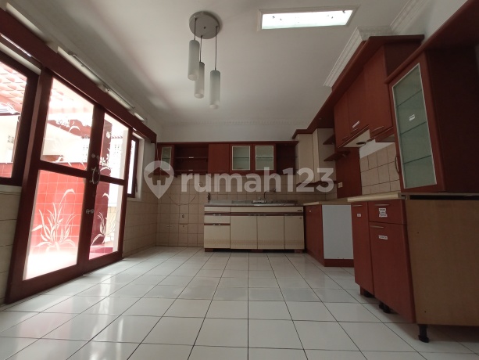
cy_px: 180
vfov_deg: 81.8
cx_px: 240
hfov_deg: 98.2
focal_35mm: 15
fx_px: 208
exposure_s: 1/25
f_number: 2.2
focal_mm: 1.65
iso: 415
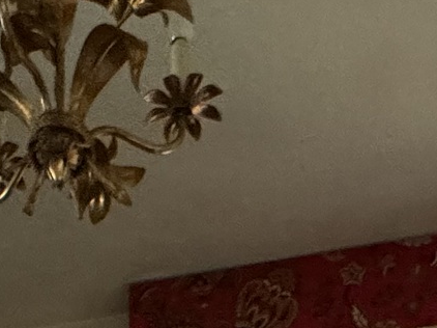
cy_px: 933
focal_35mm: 85
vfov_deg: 11.6
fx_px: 1072
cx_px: 138
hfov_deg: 22.9
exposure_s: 1/60
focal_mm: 2.22
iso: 640
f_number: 2.2
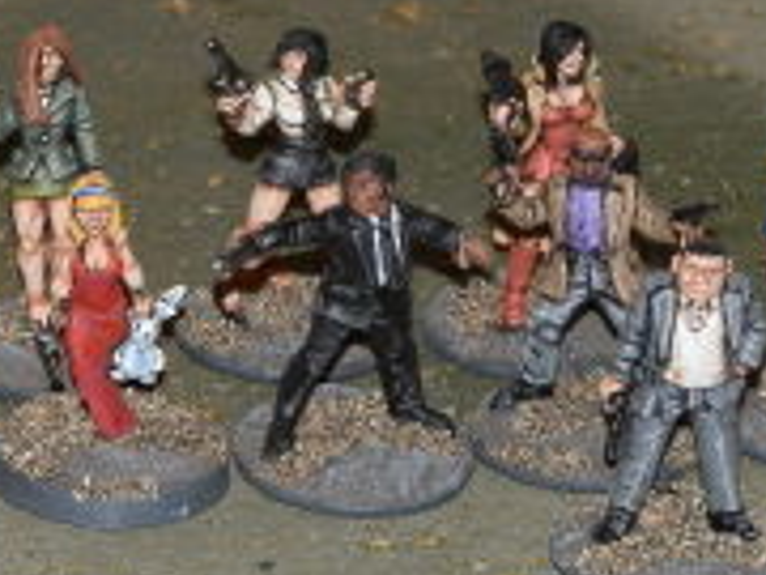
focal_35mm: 328
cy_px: 256
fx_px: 7258
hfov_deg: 6.0
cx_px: 260
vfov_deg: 4.5
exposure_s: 1/160
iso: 100
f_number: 4.1
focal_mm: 19.78
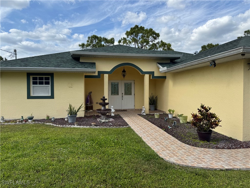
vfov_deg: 56.8
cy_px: 94
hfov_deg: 71.6
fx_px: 173
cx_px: 125
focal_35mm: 24
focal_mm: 6.76
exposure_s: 1/4310
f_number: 1.78
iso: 80
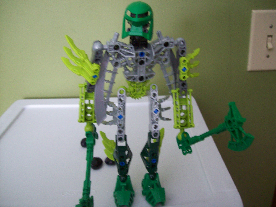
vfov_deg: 39.7
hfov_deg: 51.4
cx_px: 138
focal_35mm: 36
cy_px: 104
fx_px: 287
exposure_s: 1/8
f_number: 2.7
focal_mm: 6
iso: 169
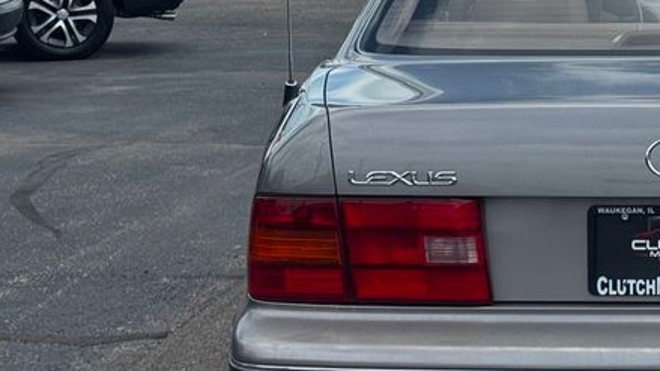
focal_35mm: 122
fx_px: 2135
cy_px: 87
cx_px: 668
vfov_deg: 9.9
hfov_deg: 17.2
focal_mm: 6.76
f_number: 1.78
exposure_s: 1/3817
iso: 64
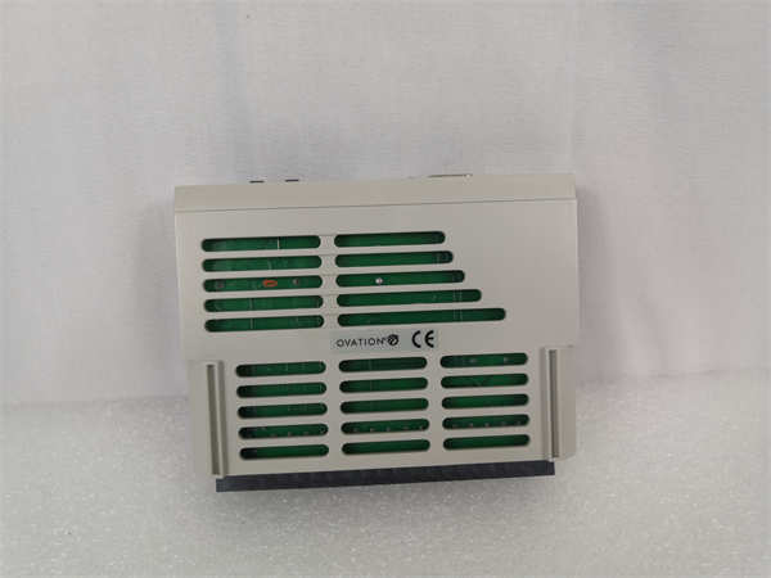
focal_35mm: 27
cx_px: 386
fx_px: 601
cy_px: 289
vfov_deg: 51.4
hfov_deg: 65.3
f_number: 1.8
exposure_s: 1/100
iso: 50
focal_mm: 3.95
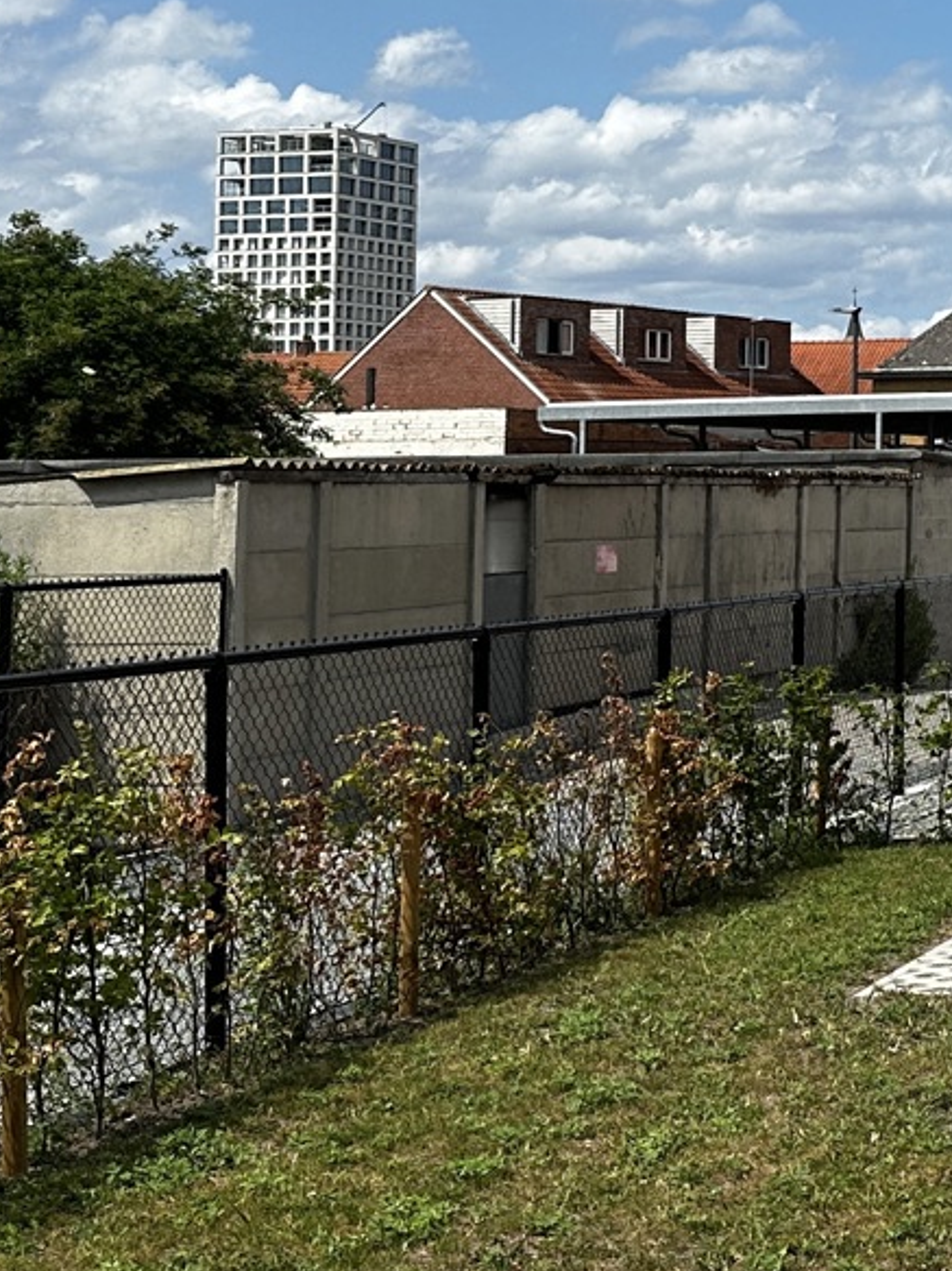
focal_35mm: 79
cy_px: 329
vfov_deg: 24.5
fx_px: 2898
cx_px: 1573
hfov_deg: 16.4
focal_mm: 6.86
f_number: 1.78
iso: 80
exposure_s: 1/5525
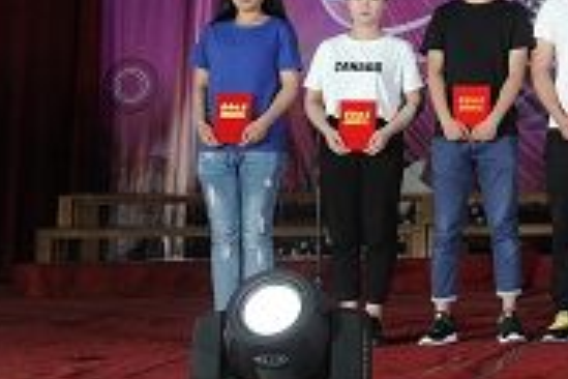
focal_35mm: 106
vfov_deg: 12.7
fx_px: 1672
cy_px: -31
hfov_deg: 17.5
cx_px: 835
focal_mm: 35
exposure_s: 1/160
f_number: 6.3
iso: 1600
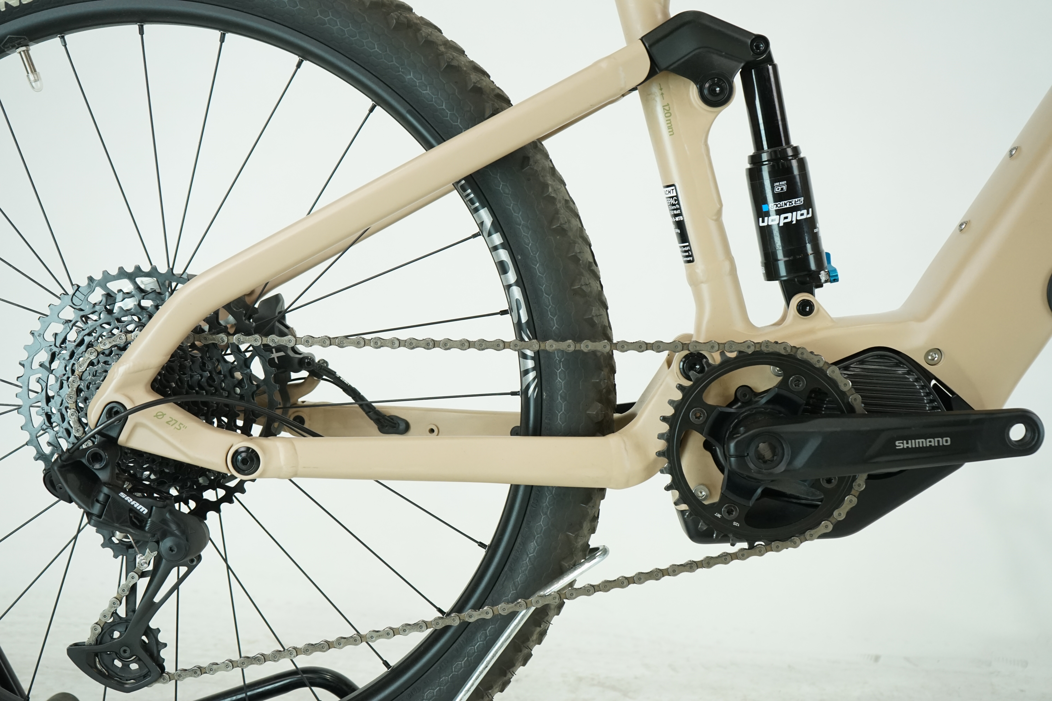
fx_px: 1227
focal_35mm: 42
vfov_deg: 31.9
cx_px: 526
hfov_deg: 46.4
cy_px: 350
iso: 1600
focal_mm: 42
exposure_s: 1/200
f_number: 5.6
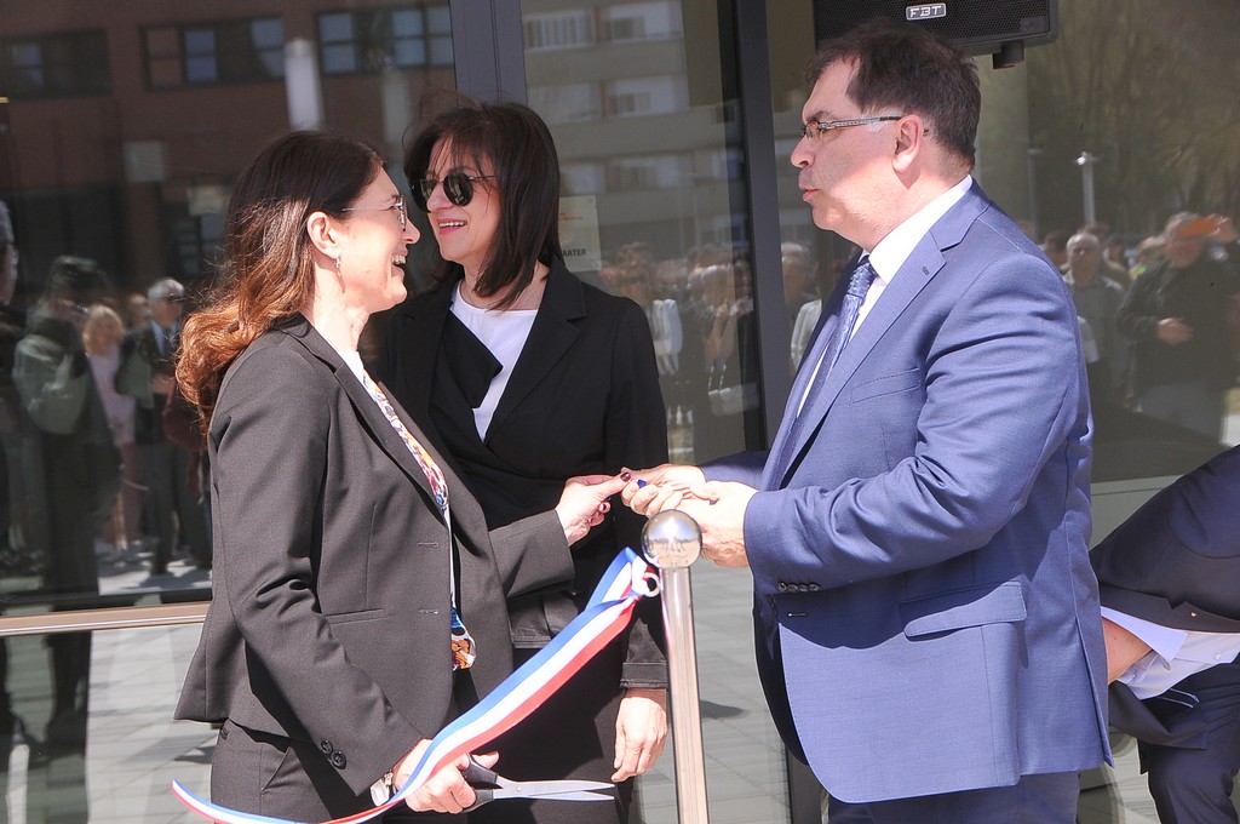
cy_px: 412
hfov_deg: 22.6
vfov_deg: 15.1
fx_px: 3096
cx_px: 620
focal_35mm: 90
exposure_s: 1/320
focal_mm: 60
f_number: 9
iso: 400
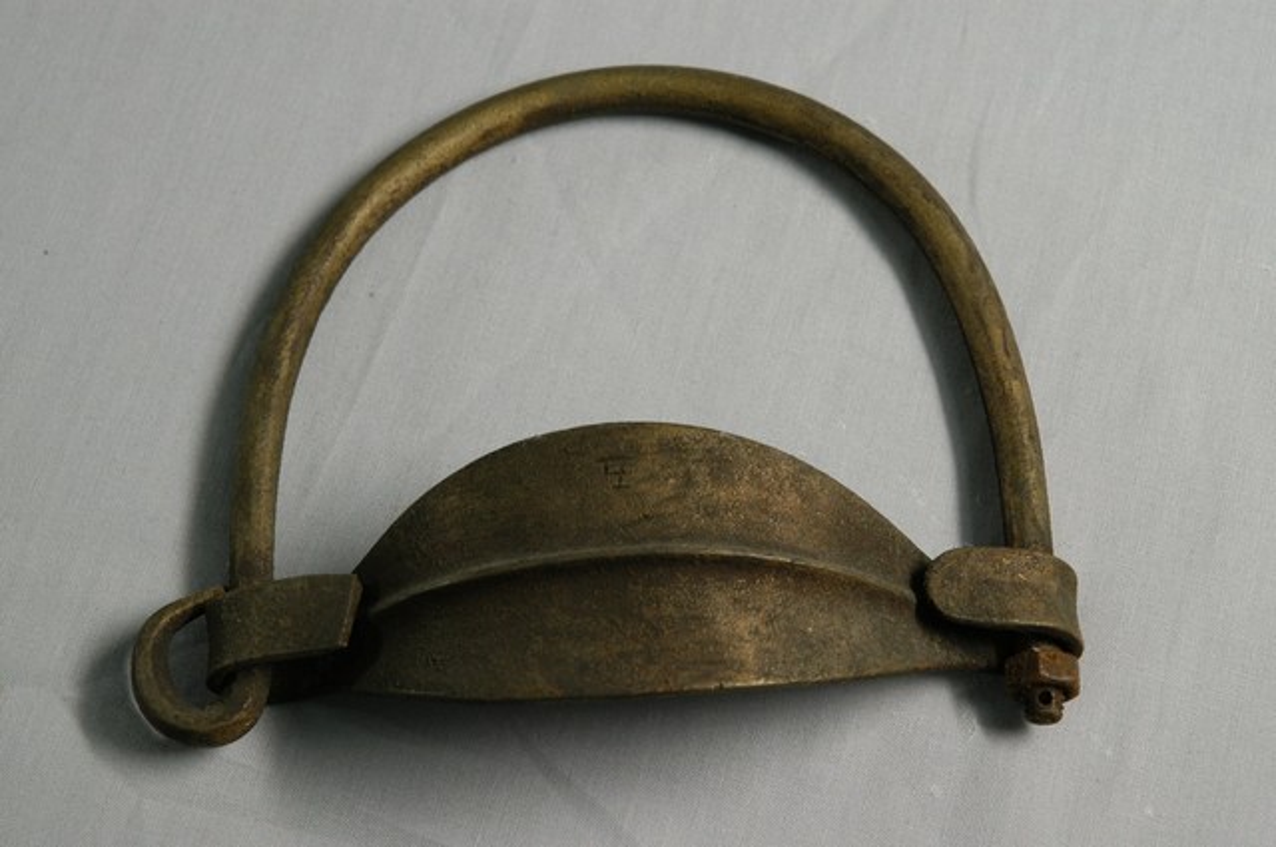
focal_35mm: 105
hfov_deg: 19.5
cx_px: 638
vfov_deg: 13.0
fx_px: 3717
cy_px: 424
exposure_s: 1/8
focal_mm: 70
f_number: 10
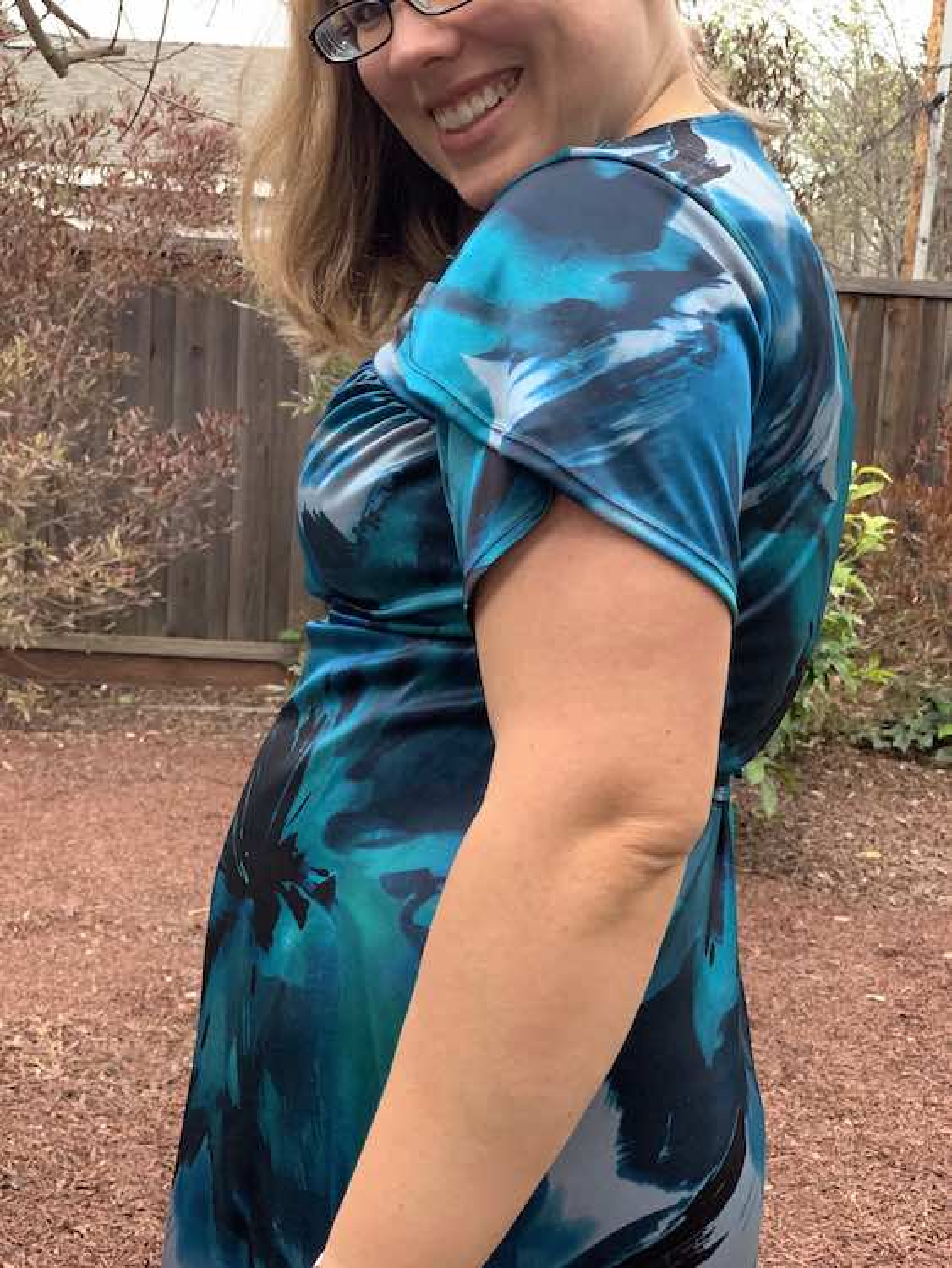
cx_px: 476
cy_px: 634
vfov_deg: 36.8
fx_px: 1906
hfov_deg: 28.0
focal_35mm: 52
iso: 100
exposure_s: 1/122
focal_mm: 6
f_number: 2.4
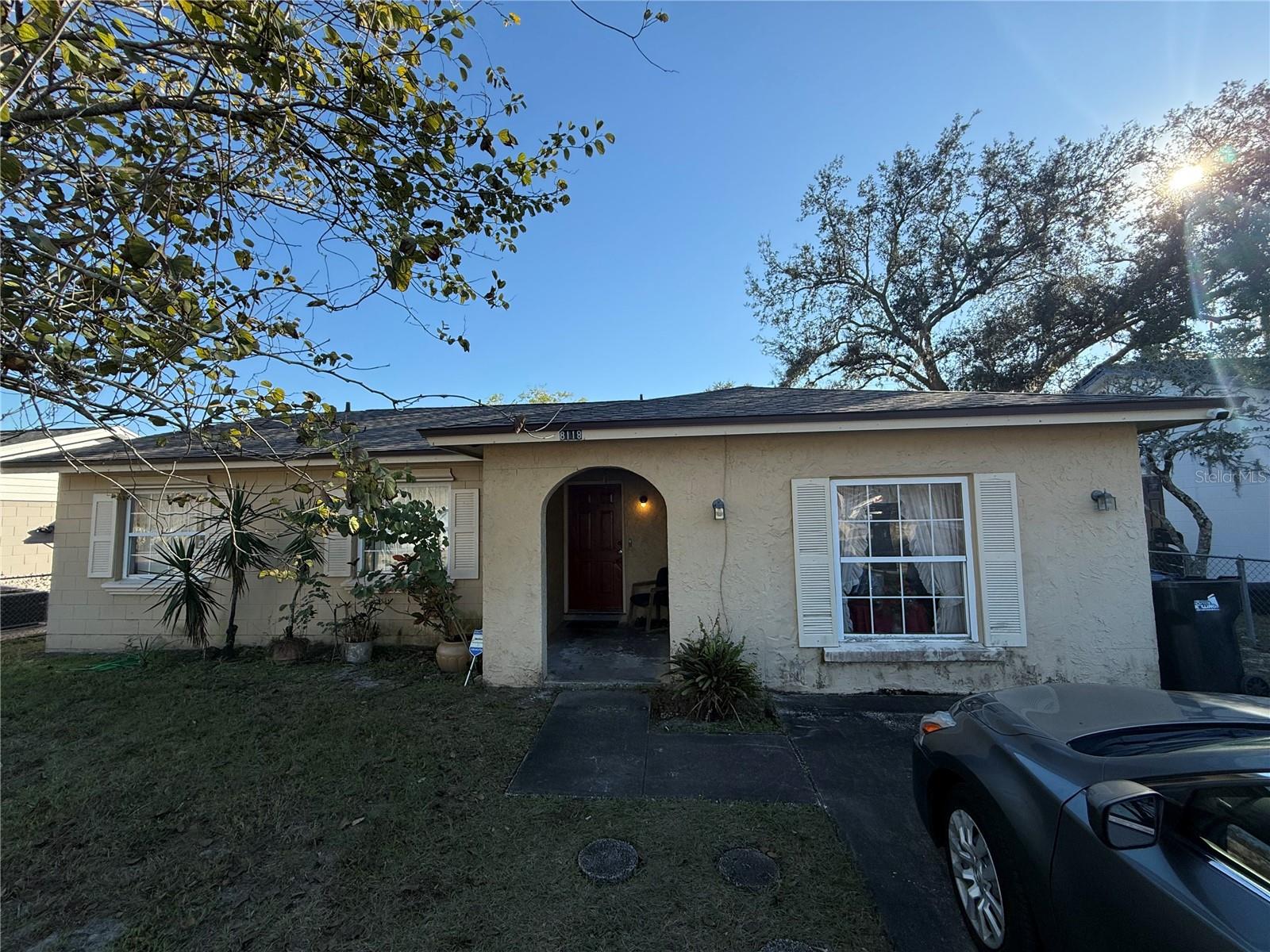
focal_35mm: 14
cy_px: 476
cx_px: 635
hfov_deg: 102.1
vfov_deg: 85.7
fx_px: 514
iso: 50
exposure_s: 1/1033
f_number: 2.2
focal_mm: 2.22
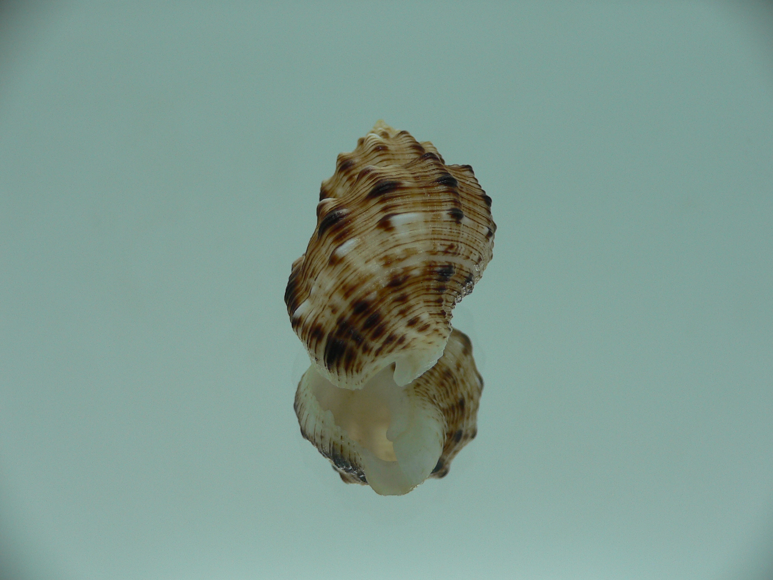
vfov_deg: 40.7
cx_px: 386
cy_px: 290
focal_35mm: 35
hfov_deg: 52.6
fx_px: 782
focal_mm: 4.6
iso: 80
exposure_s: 1/80
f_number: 2.8
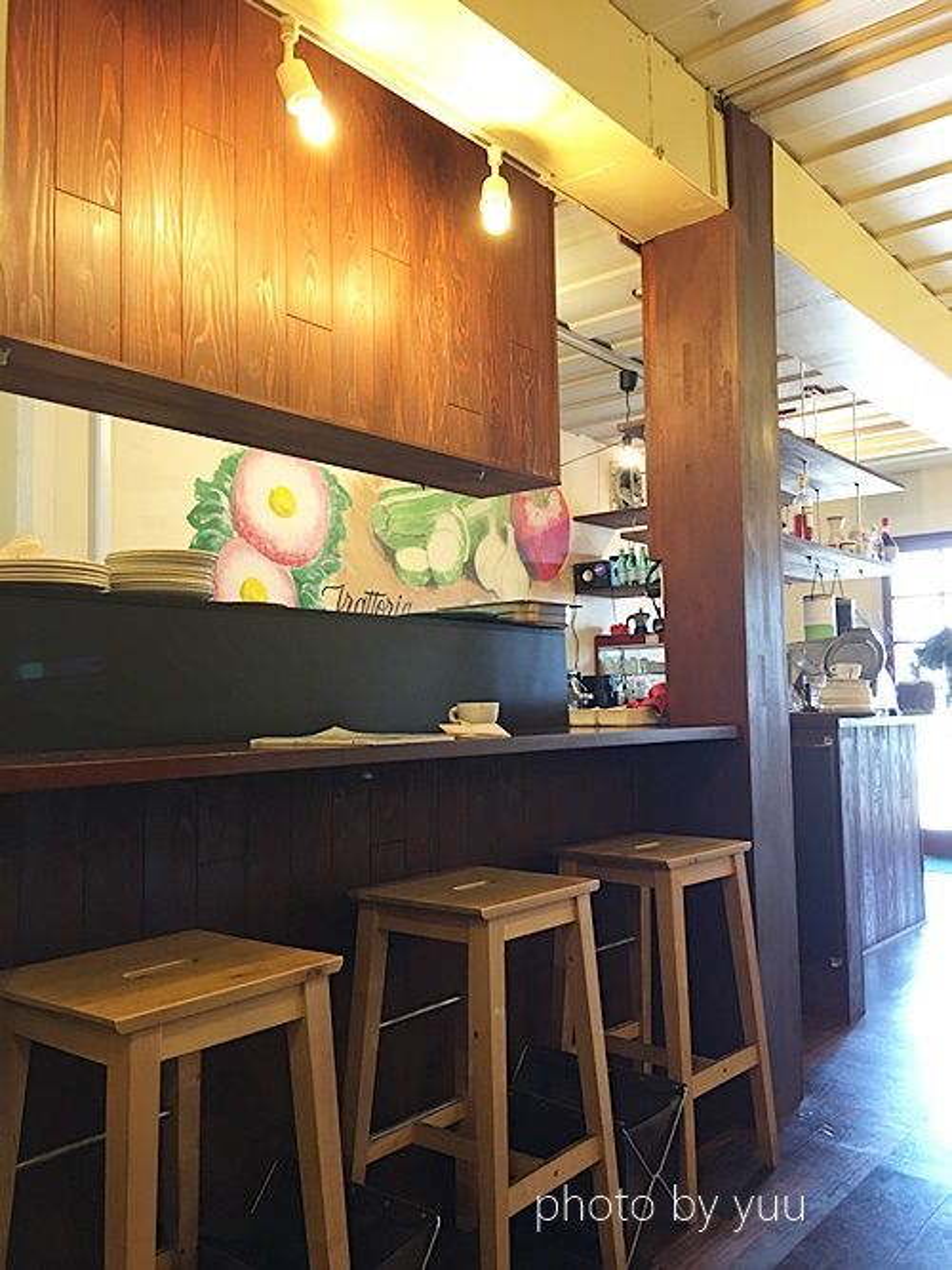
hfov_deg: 48.2
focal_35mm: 29
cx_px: 476
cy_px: 635
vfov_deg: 61.7
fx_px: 1064
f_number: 2.2
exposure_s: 1/10
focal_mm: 4.15
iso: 80
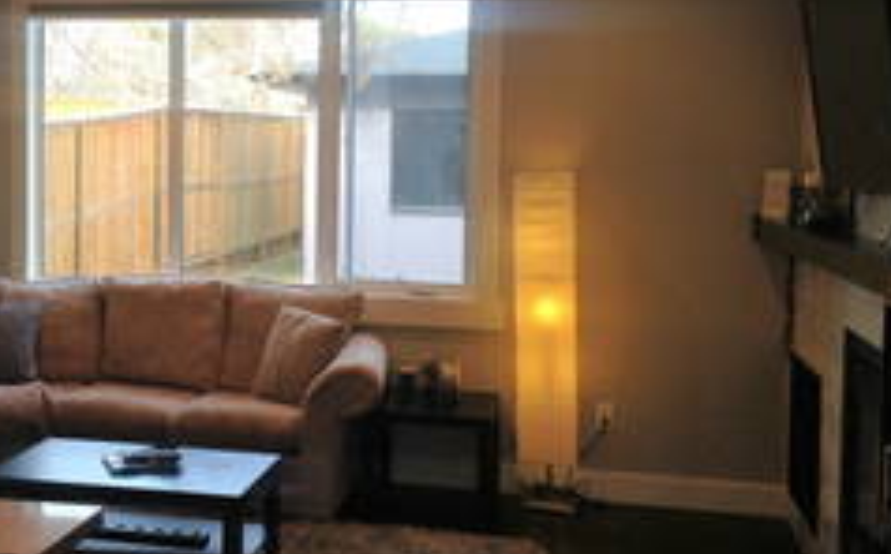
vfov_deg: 24.3
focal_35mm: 53
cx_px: 266
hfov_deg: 37.6
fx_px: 1285
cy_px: 221
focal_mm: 4.12
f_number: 2.4
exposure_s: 1/60
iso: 50
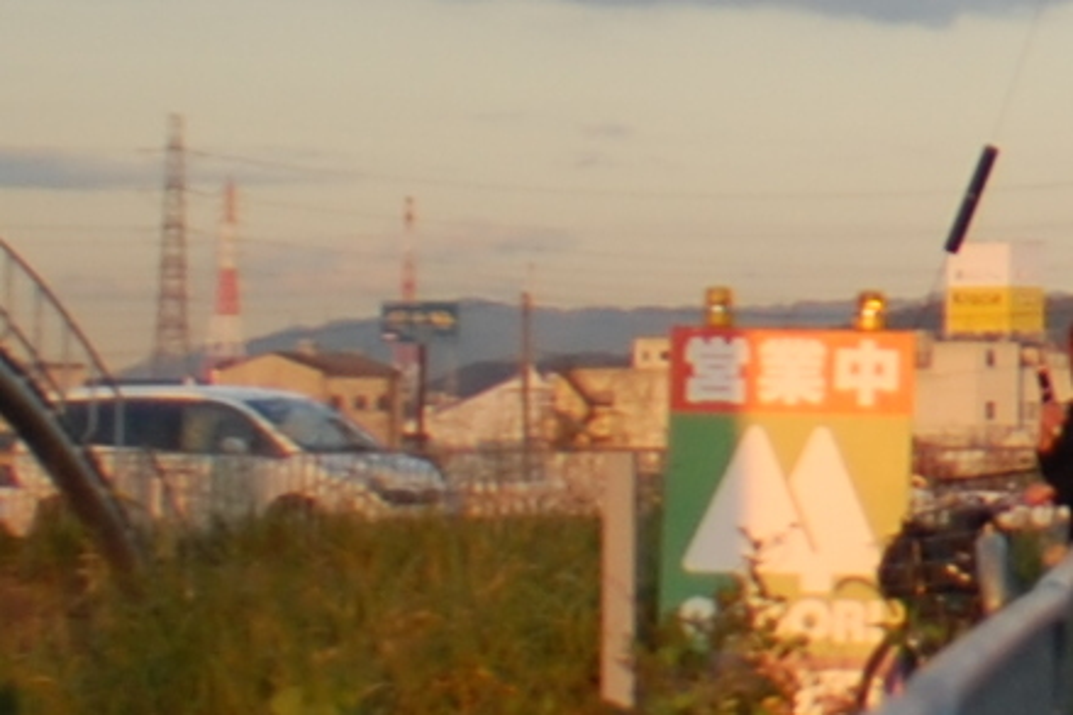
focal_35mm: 30
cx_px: 536
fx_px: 894
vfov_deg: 43.6
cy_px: 358
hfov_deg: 61.9
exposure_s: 1/640
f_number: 2.8
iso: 200
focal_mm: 20
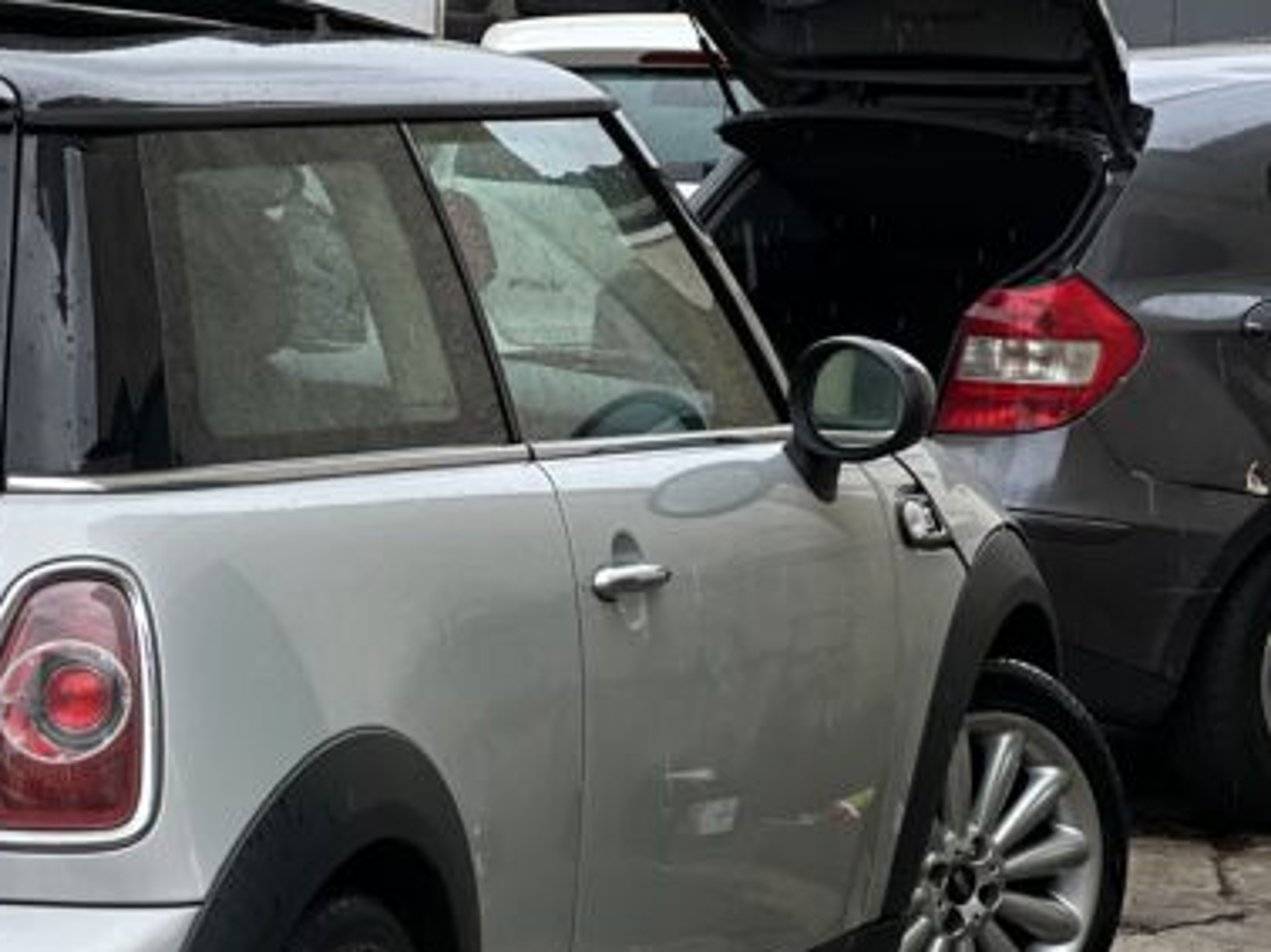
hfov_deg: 12.0
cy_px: 740
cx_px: 7
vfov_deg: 9.1
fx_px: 5981
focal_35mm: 163
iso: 32
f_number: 2.8
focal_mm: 9
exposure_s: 1/324
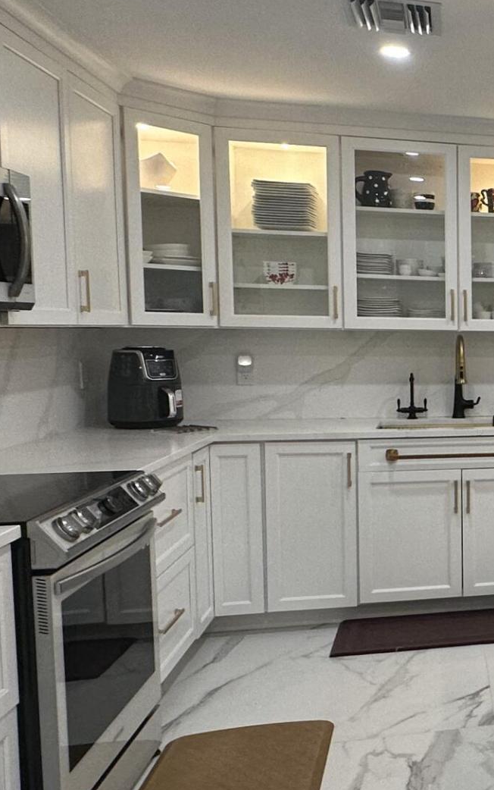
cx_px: 699
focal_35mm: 41
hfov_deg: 25.3
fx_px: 882
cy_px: 399
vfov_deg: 48.2
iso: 125
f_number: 2.2
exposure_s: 1/120
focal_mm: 2.22
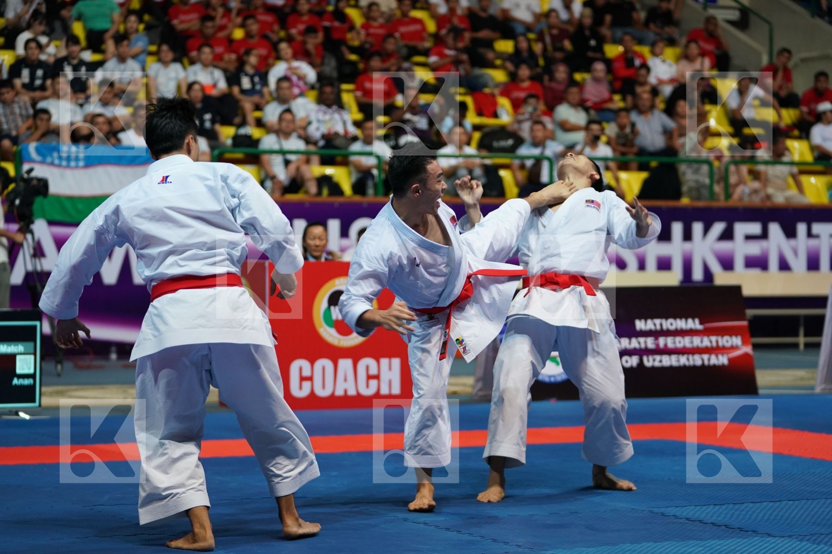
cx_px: 416
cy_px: 277
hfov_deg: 20.4
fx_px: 2311
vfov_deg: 13.7
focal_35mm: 100
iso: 2000
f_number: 2.8
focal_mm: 100
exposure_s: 1/500
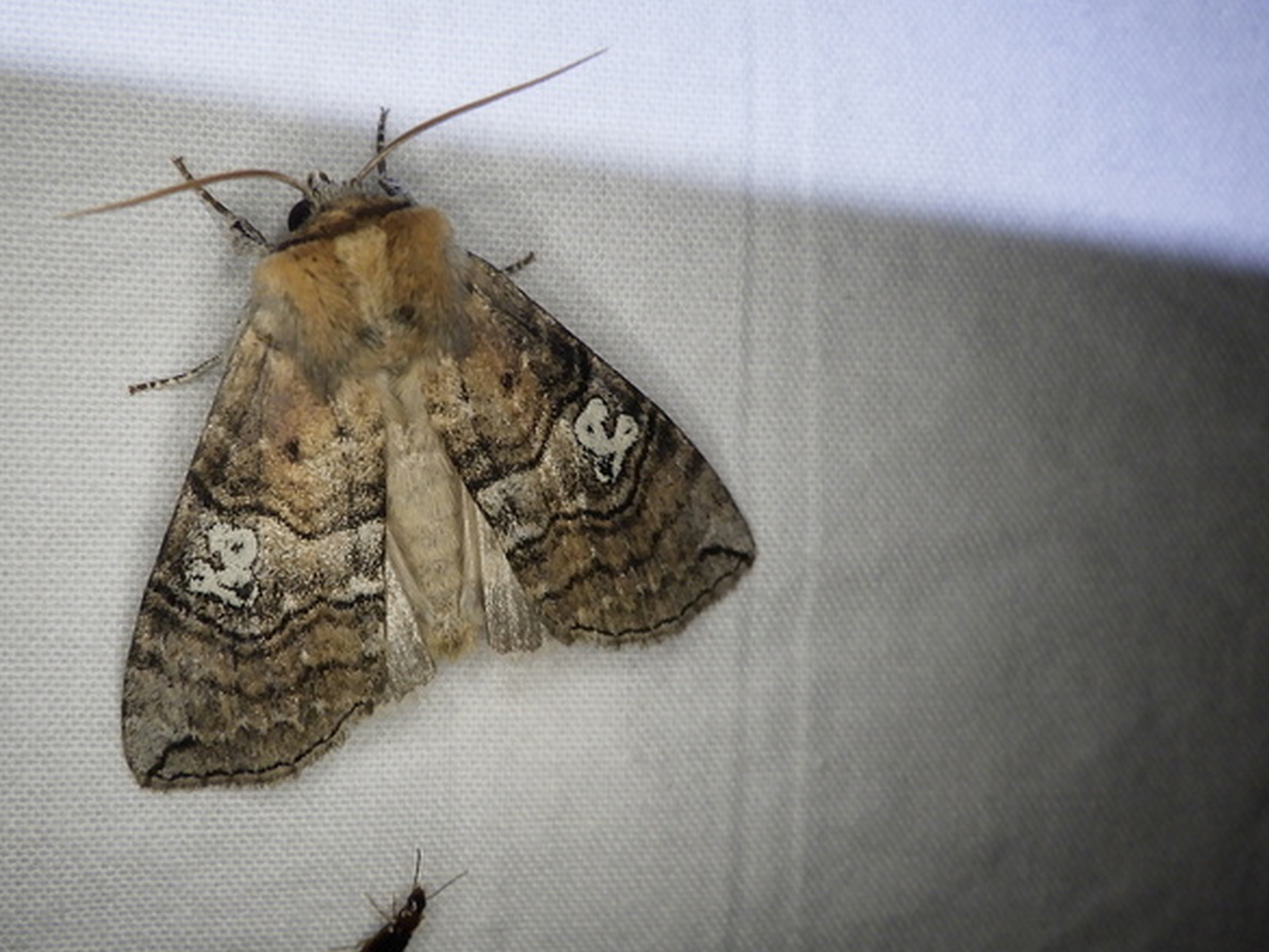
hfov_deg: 40.7
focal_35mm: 46
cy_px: 531
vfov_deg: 31.5
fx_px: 1687
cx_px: 421
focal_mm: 6.1
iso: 250
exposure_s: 1/320
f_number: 4.6
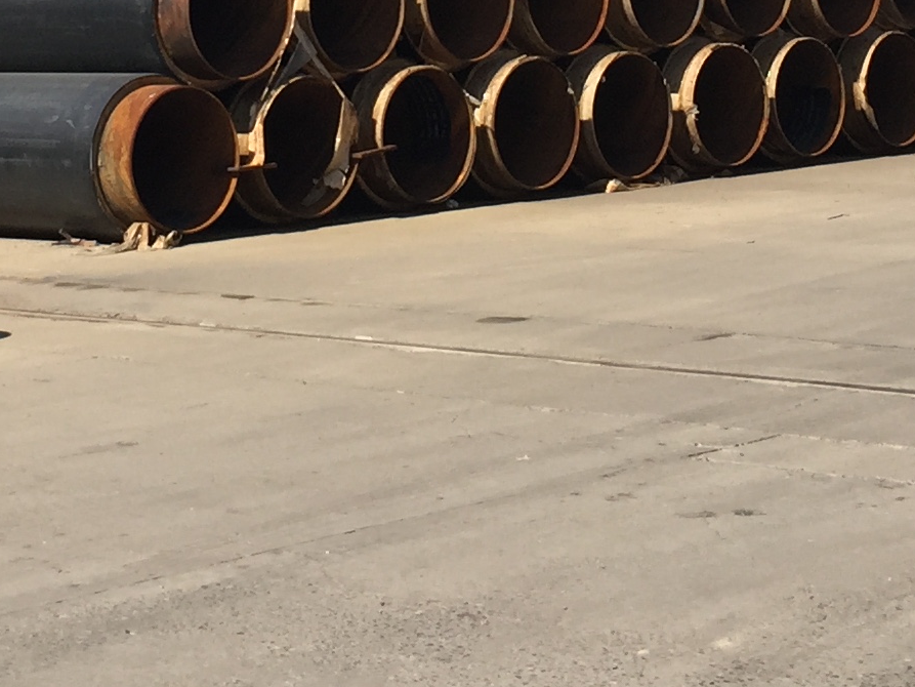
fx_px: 2802
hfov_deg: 18.5
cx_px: 290
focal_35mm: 106
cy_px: -265
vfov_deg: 13.4
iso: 32
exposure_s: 1/1980
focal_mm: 4.15
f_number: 2.2
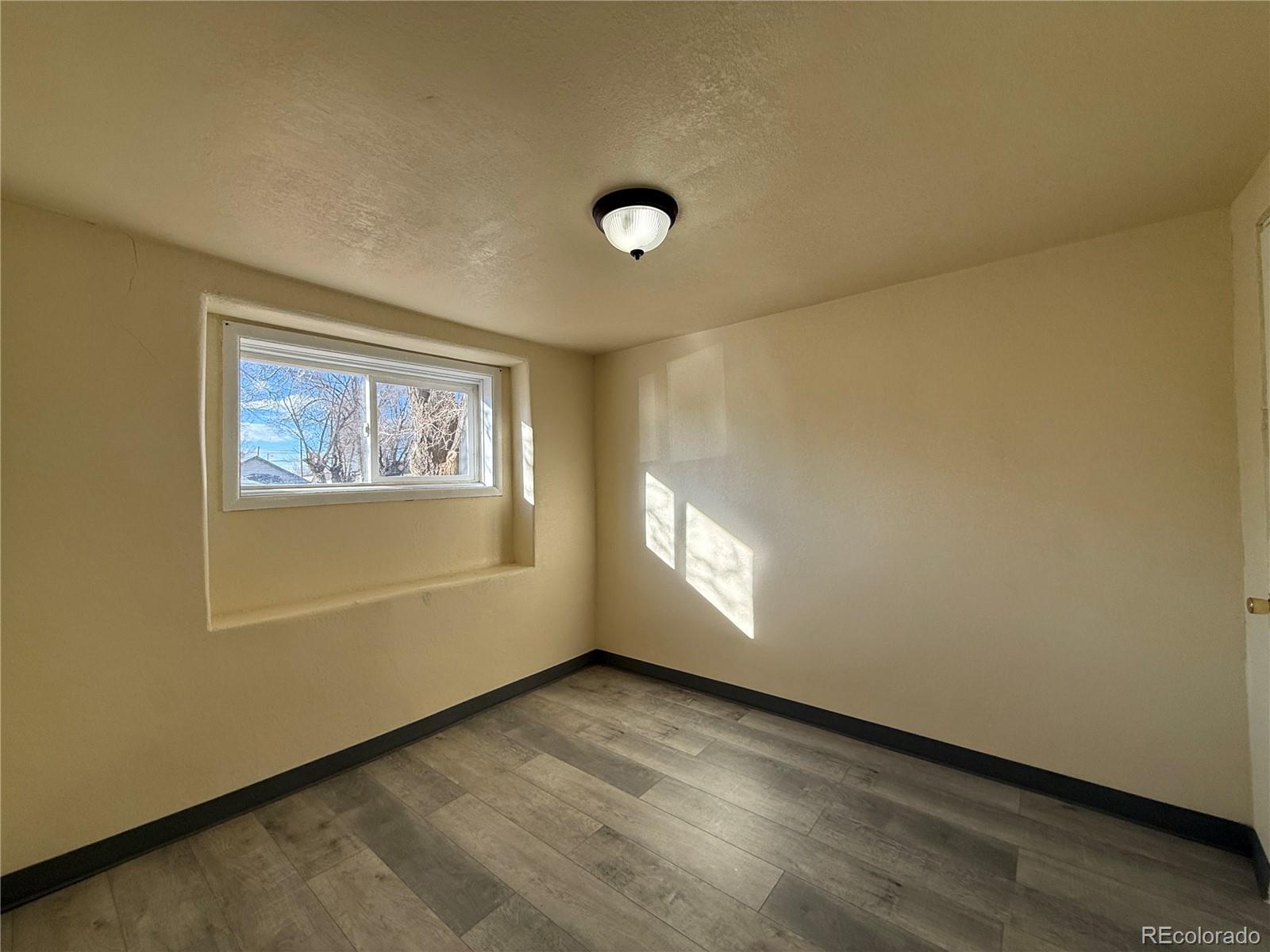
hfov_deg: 102.1
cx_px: 635
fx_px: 514
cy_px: 476
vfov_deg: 85.7
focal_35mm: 14
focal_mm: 2.22
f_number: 2.2
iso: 64
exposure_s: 1/349
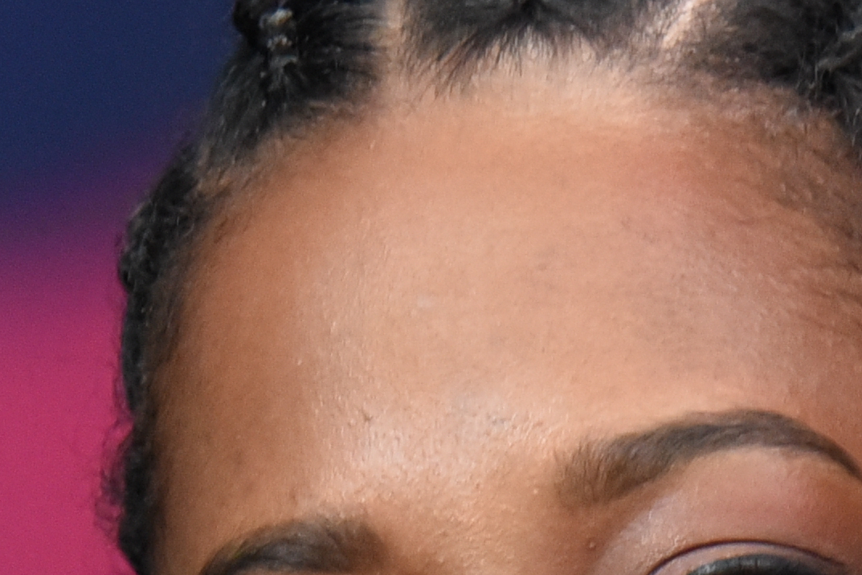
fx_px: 8861
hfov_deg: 5.6
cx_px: 554
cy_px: 1193
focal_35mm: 370
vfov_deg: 3.7
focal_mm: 66
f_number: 4
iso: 4000
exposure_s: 1/100
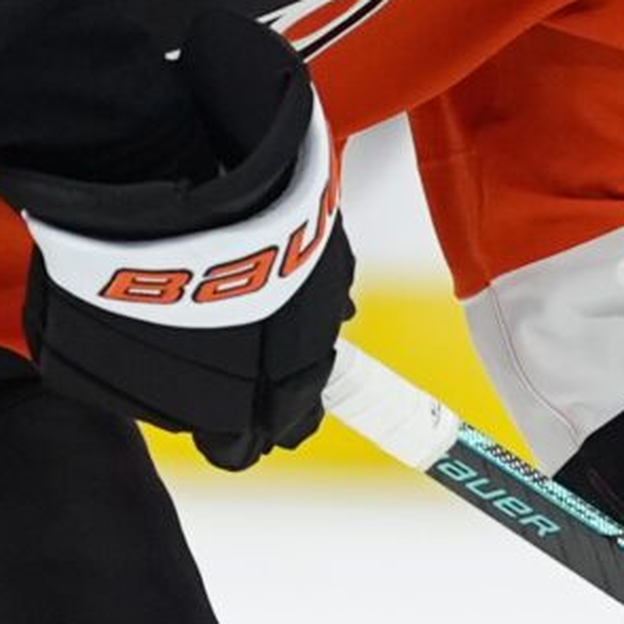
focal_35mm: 1241
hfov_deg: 1.4
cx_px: 584
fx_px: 25310
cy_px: 488
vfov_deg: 1.4
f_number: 2.8
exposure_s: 1/2000
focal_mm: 168
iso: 2000
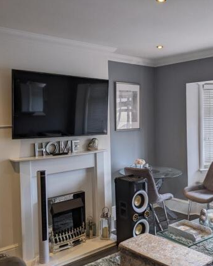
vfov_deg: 50.3
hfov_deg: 41.1
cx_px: 110
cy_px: 134
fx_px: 284
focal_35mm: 36
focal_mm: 4.44
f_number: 1.8
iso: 49
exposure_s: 1/103
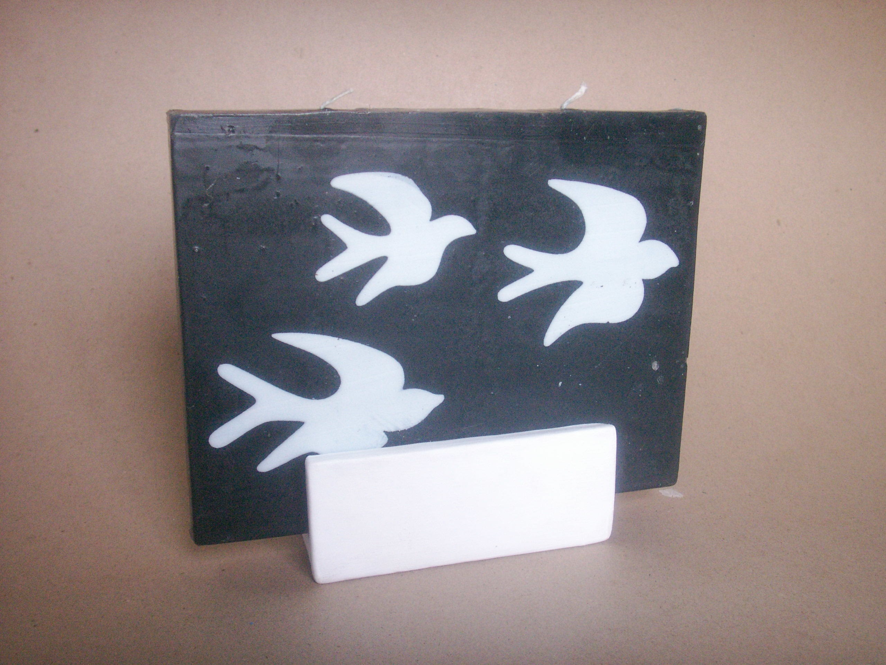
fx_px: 947
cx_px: 443
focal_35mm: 37
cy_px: 332
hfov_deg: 50.1
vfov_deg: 38.7
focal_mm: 7.7
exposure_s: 1/30
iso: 160
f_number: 3.5
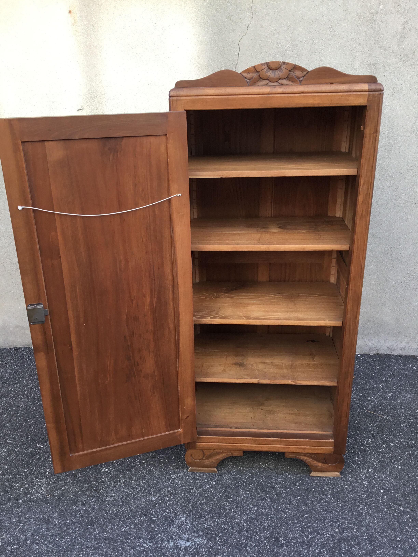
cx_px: 209
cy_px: 278
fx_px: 499
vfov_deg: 58.4
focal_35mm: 31
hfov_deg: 45.4
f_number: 2.4
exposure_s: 1/100
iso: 32
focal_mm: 3.3
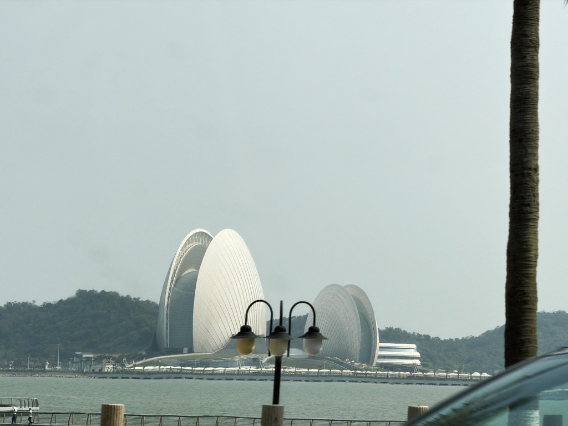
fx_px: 3282
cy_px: 213
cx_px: 284
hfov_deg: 9.9
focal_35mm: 200
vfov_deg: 7.4
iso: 25
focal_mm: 16.89
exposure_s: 1/639
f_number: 2.8
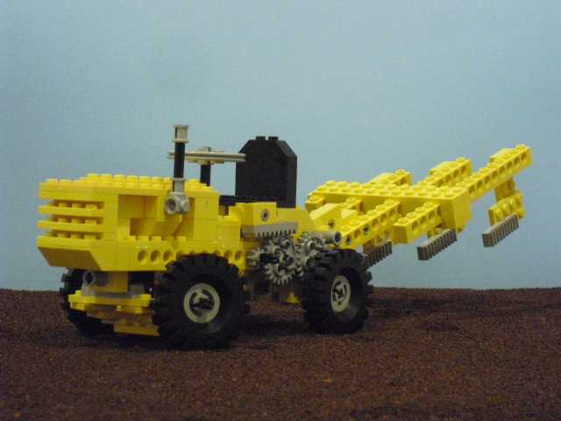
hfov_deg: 18.4
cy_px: 210
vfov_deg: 13.8
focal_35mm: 107
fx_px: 1734
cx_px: 280
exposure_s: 1/10
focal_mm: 18.9
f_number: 5.6
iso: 800
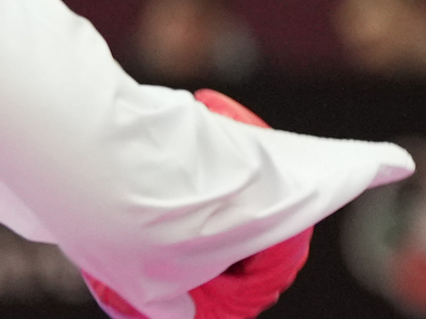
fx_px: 12578
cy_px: 49
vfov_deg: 1.5
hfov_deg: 1.9
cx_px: -946
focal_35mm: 1023
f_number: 2.8
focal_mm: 108
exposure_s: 1/1000
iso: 2000
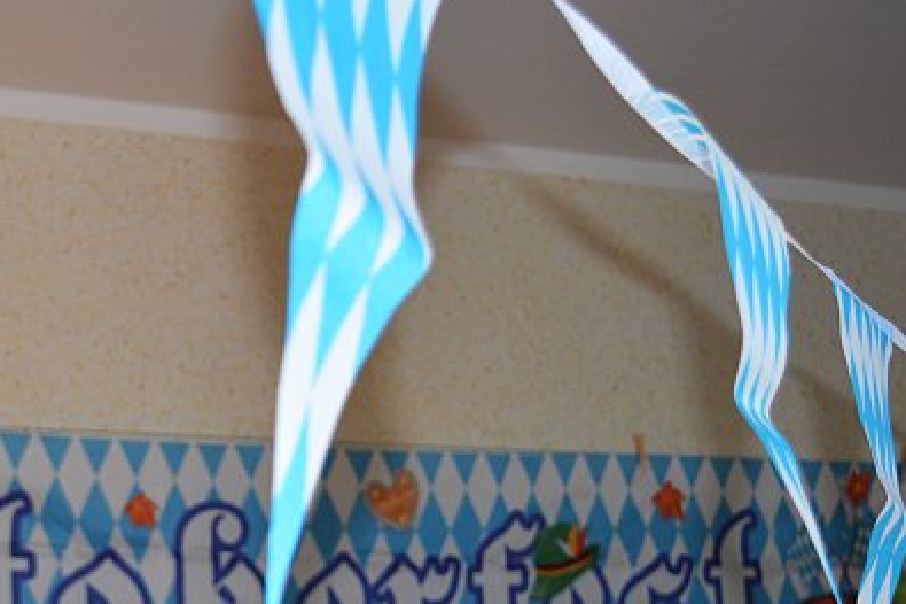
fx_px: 2214
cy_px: 356
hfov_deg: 22.7
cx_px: 126
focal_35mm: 88
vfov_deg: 15.5
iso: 560
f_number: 4.2
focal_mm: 29
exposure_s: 1/60
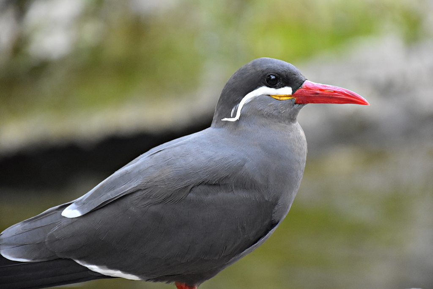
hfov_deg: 9.8
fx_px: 2526
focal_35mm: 210
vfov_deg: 6.5
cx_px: 216
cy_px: 144
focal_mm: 140
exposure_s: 1/125
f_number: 5.6
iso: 2800
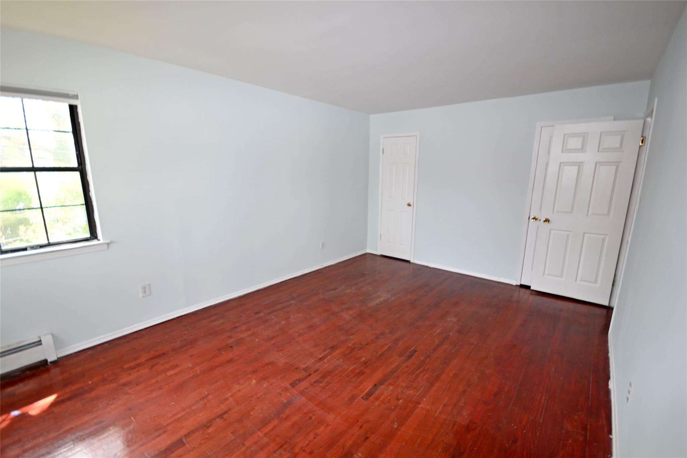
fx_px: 286
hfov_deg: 100.4
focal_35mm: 15
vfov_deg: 77.3
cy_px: 229
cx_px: 344
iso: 280
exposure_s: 1/60
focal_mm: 10
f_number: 4
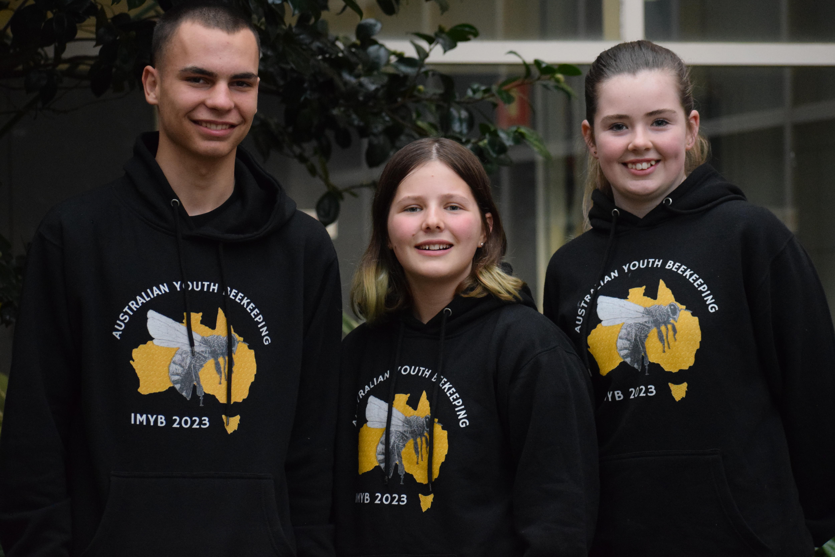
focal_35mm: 142
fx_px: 3305
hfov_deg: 14.4
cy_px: 278
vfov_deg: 9.6
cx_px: 418
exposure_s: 1/80
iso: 4000
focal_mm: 95
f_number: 4.8
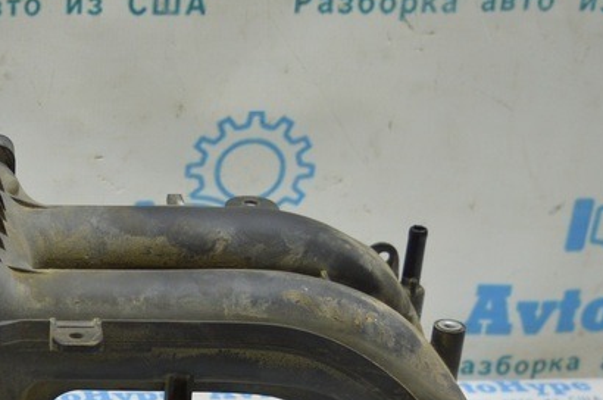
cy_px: 388
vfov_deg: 14.9
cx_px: -106
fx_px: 1505
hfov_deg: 21.2
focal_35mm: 90
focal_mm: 24
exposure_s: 1/60
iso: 400
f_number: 4
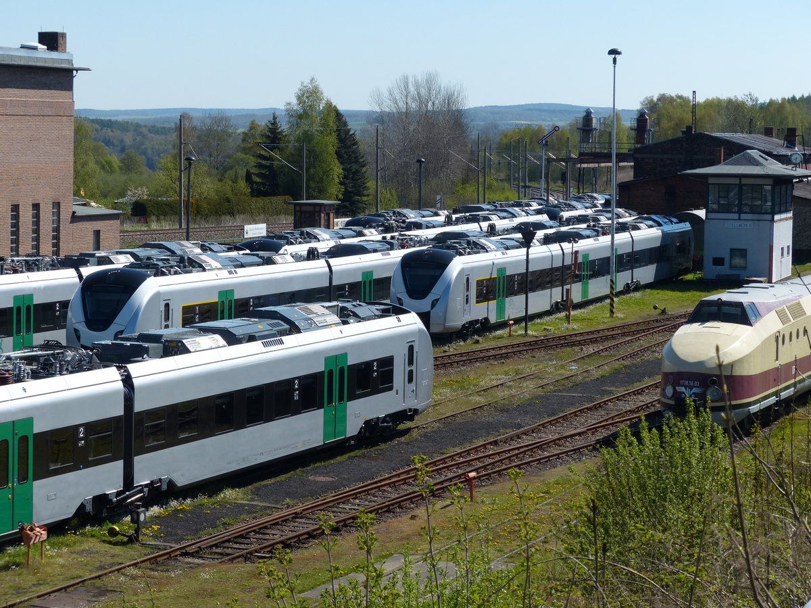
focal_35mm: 97
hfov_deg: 20.2
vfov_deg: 15.2
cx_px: 406
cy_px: 304
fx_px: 2273
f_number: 4
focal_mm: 17.4
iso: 100
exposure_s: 1/1300
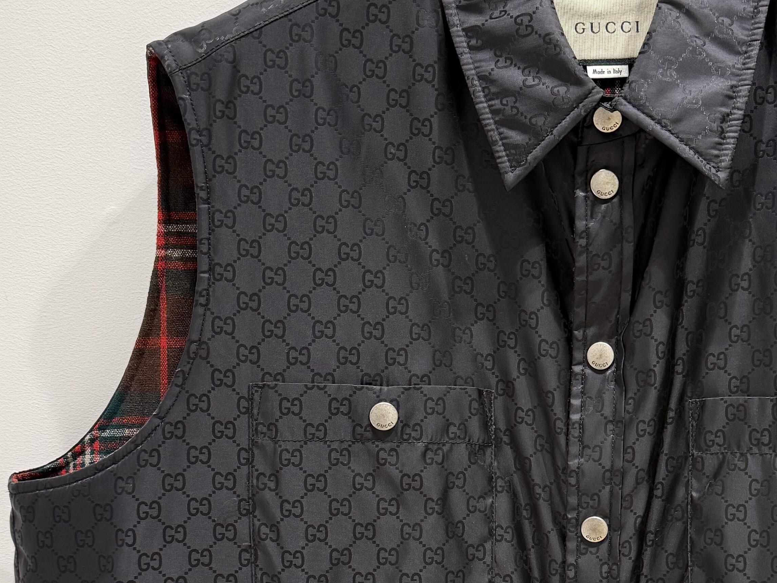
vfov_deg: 24.1
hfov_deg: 31.6
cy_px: 459
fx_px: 1347
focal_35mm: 60
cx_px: 581
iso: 125
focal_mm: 6.76
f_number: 1.78
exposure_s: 1/120
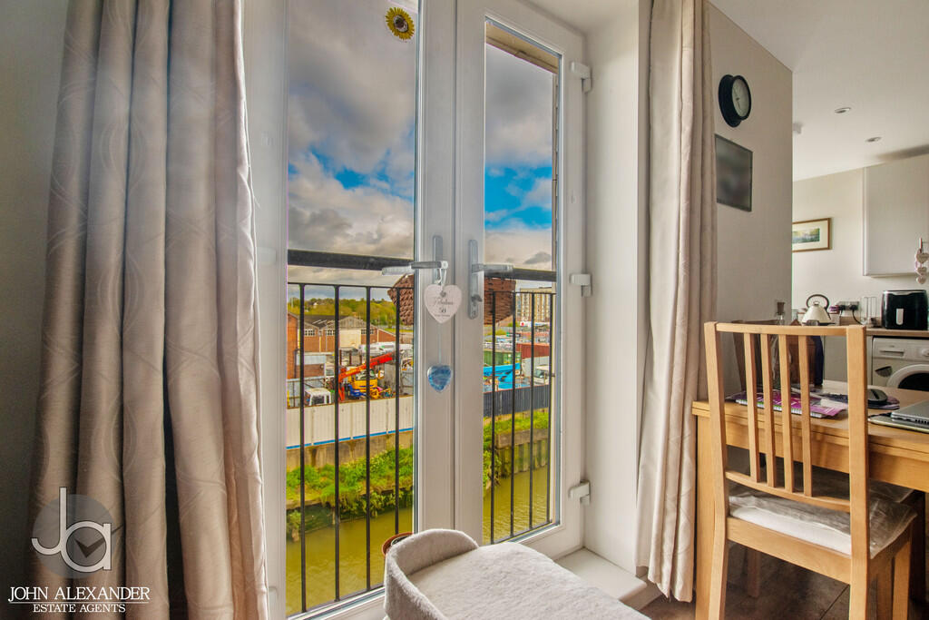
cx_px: 464
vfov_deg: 77.3
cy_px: 310
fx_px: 387
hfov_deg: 100.4
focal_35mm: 15
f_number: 5
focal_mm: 10
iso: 200
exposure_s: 1/640
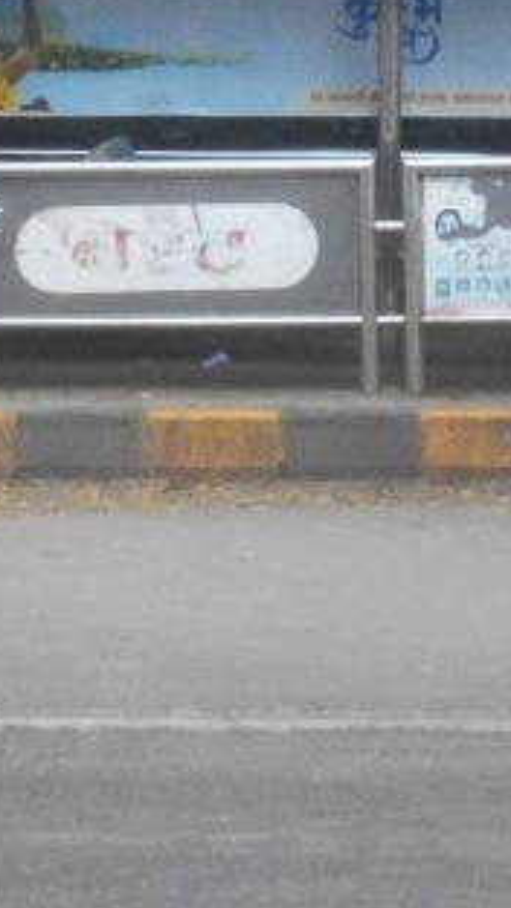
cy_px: 29
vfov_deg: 17.4
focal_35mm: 121
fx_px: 2915
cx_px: 142
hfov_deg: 10.0
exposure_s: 1/30
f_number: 3.6
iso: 280
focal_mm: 5.8
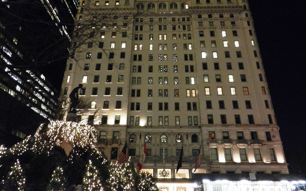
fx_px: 225
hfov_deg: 68.4
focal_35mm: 27
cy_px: 79
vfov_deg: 45.9
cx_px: 155
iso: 360
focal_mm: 4.5
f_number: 3.5
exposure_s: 1/15
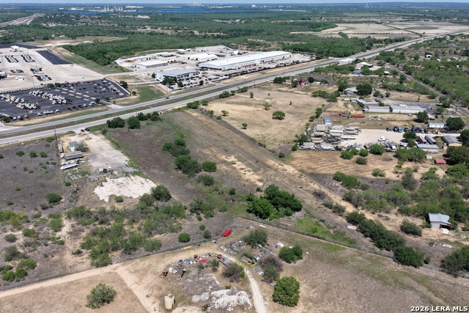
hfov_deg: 65.5
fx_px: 365
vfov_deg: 46.4
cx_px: 234
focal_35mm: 28
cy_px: 156
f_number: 2.8
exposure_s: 1/1600
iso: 125
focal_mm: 14.45
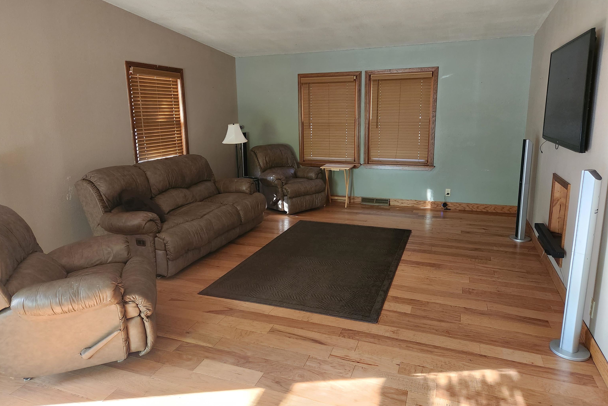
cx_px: 303
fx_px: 405
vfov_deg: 53.1
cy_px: 192
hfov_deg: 73.7
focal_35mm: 24
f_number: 1.8
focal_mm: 5.4
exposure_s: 1/60
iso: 640
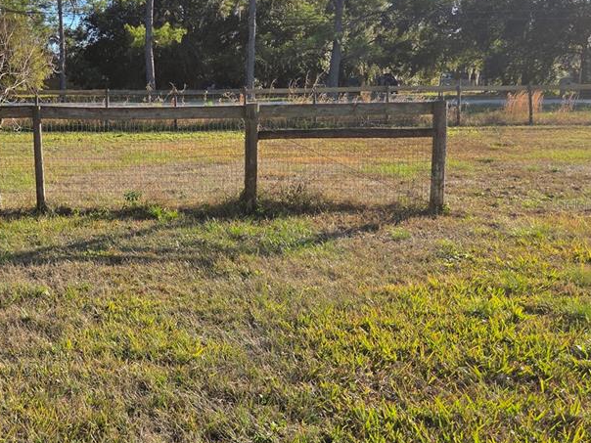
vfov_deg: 36.8
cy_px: 204
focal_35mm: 39
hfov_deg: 45.3
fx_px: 666
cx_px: 114
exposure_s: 1/3628
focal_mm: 5.4
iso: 80
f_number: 1.8
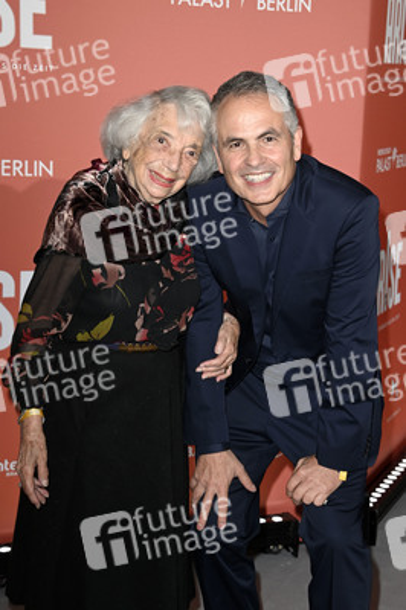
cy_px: 305
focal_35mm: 72
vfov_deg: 28.1
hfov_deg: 18.9
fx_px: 1220
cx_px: 203
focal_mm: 72
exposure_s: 1/200
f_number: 5.6
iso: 640
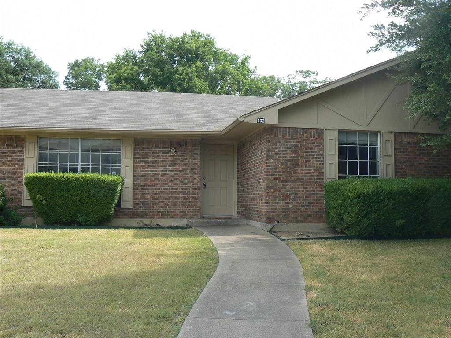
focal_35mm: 36
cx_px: 226
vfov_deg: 39.7
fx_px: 469
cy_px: 169
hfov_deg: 51.4
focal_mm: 6
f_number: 5.6
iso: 80
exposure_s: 1/250
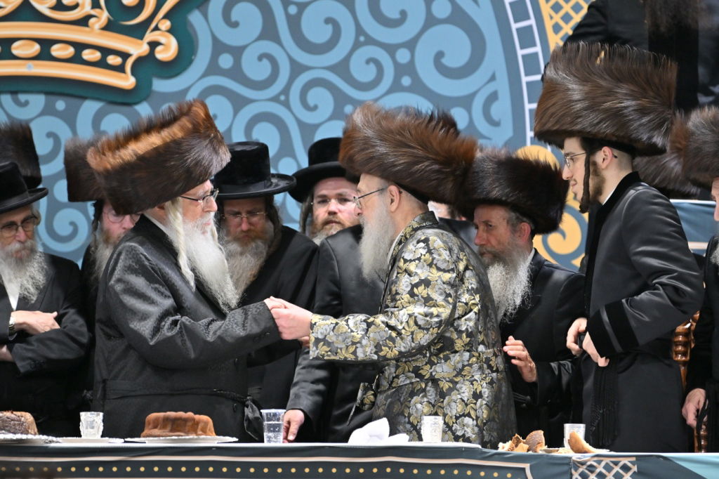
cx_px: 360
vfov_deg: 5.1
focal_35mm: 270
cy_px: 240
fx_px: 5390
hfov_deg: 7.6
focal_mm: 180
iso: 640
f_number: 2.8
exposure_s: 1/200
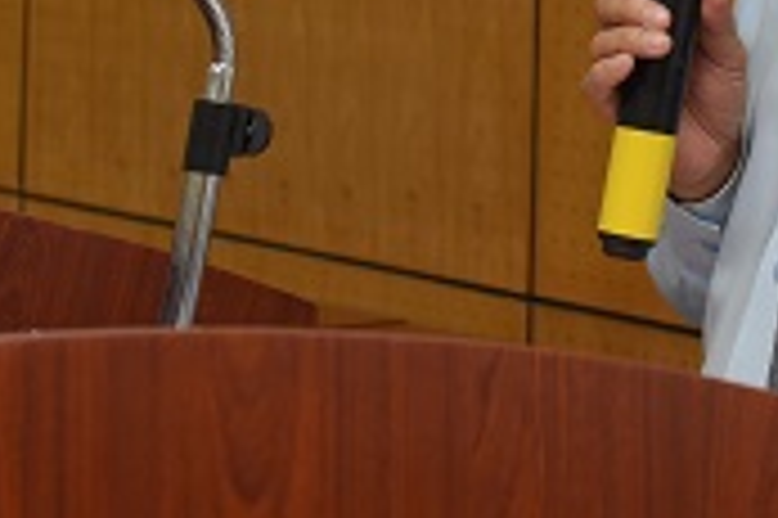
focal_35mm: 182
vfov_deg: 7.3
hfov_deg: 11.0
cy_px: -401
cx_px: 998
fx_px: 3929
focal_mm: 45
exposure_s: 1/125
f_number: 4
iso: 640
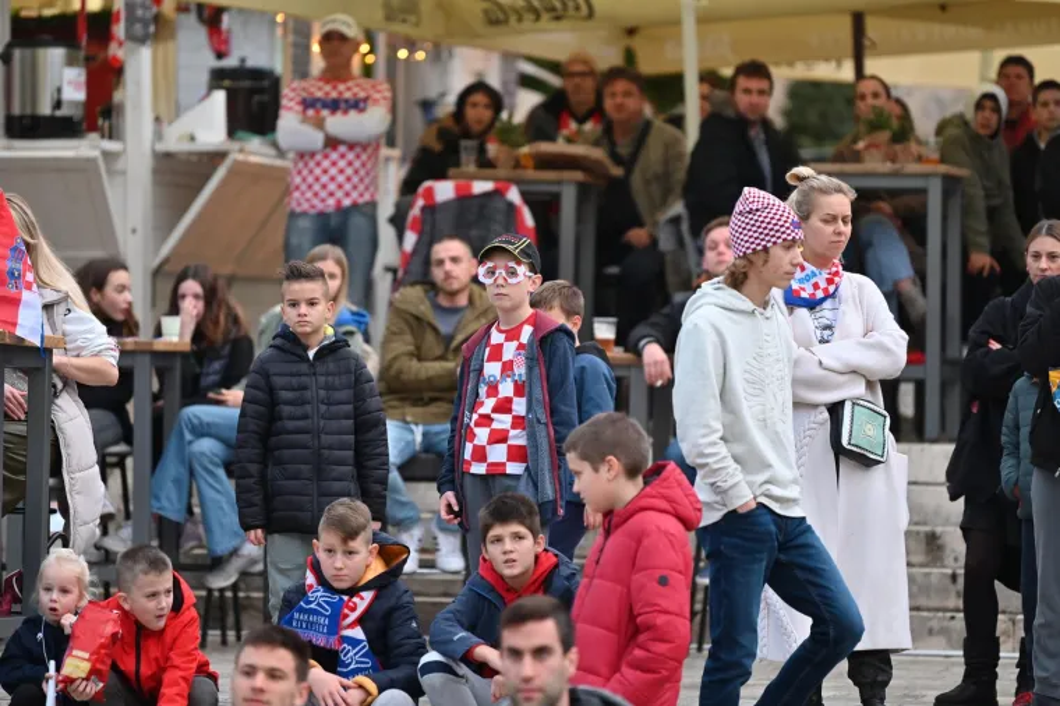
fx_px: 5886
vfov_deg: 6.9
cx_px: 530
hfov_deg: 10.3
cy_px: 353
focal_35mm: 200
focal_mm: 200
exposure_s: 1/200
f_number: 3.2
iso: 1250
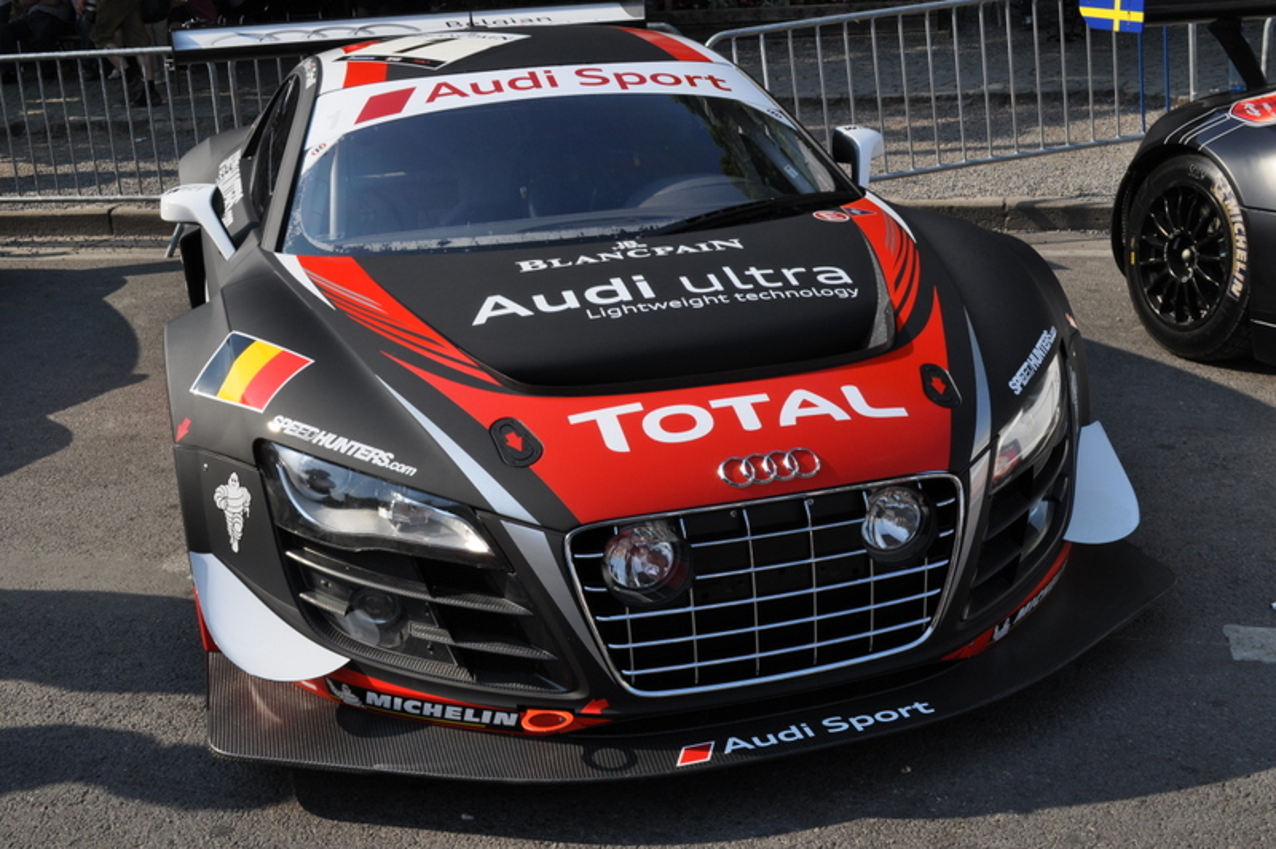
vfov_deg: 34.2
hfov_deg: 49.6
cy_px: 424
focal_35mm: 39
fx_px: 1381
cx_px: 638
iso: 320
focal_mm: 26
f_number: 14
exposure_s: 1/200
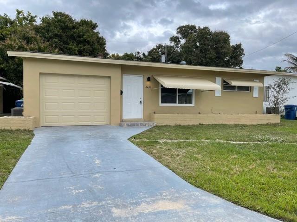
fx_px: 223
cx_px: 148
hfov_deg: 67.3
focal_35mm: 26
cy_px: 111
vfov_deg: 53.1
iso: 32
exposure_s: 1/1715
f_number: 1.6
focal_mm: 5.1
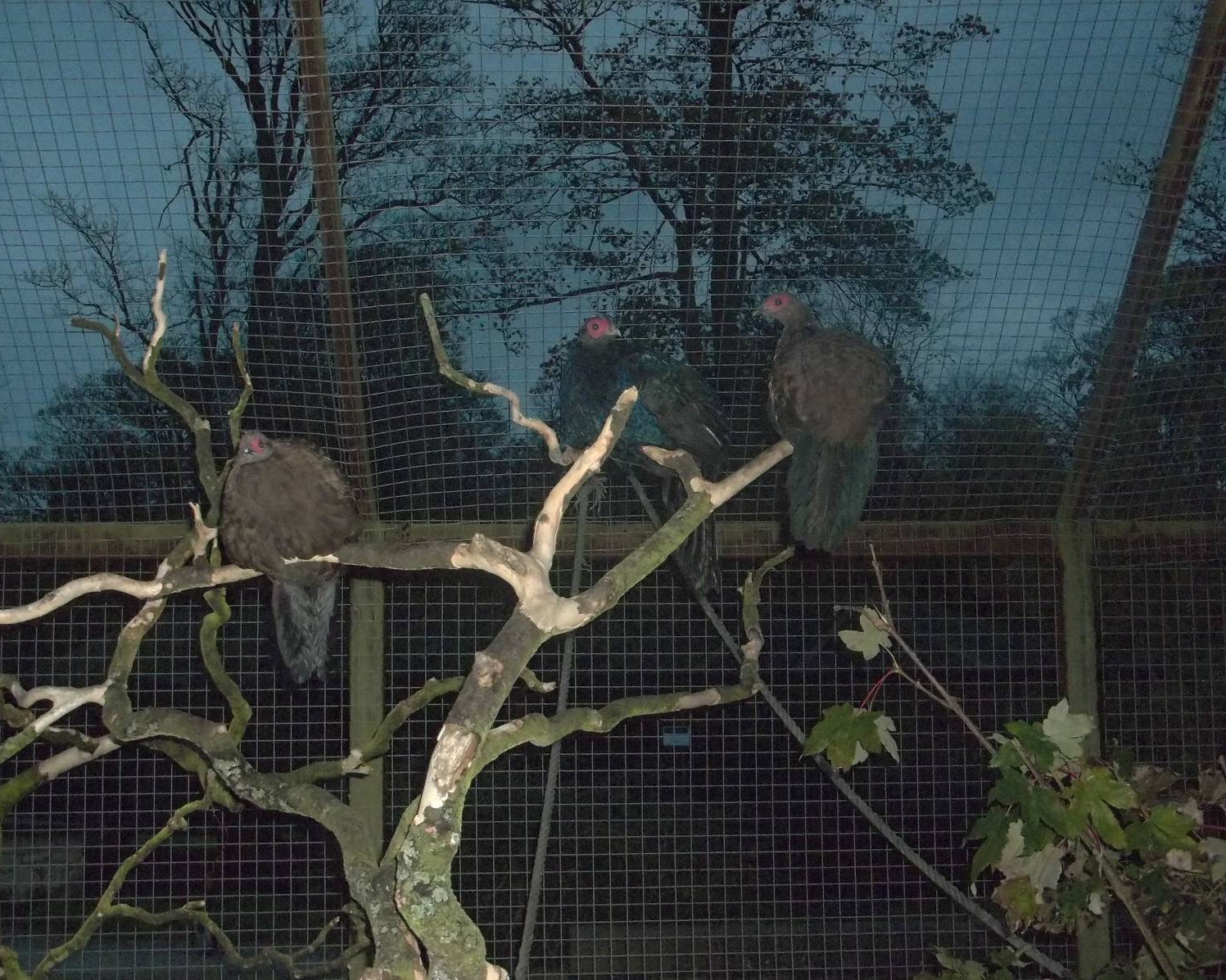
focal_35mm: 48
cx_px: 581
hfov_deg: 38.8
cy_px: 490
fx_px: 1741
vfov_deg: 31.4
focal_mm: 8.3
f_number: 3.7
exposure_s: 1/40
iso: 400
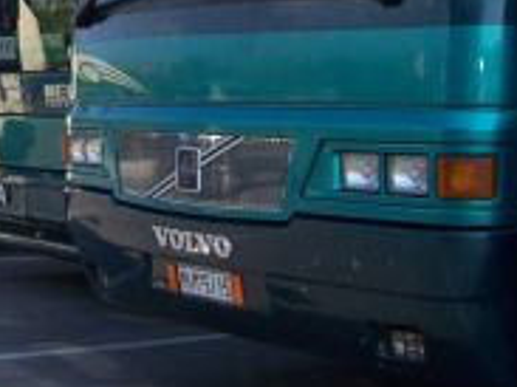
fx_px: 1552
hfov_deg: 18.7
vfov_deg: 13.9
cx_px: 90
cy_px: -41
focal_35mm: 104
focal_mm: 6.3
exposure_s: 1/500
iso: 64
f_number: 2.8
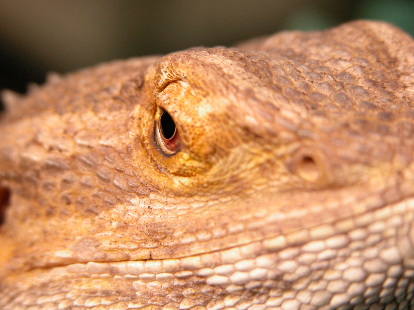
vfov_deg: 10.2
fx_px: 1746
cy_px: 155
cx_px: 207
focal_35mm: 146
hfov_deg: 13.5
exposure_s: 1/422
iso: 100
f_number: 3.9
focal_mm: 37.7
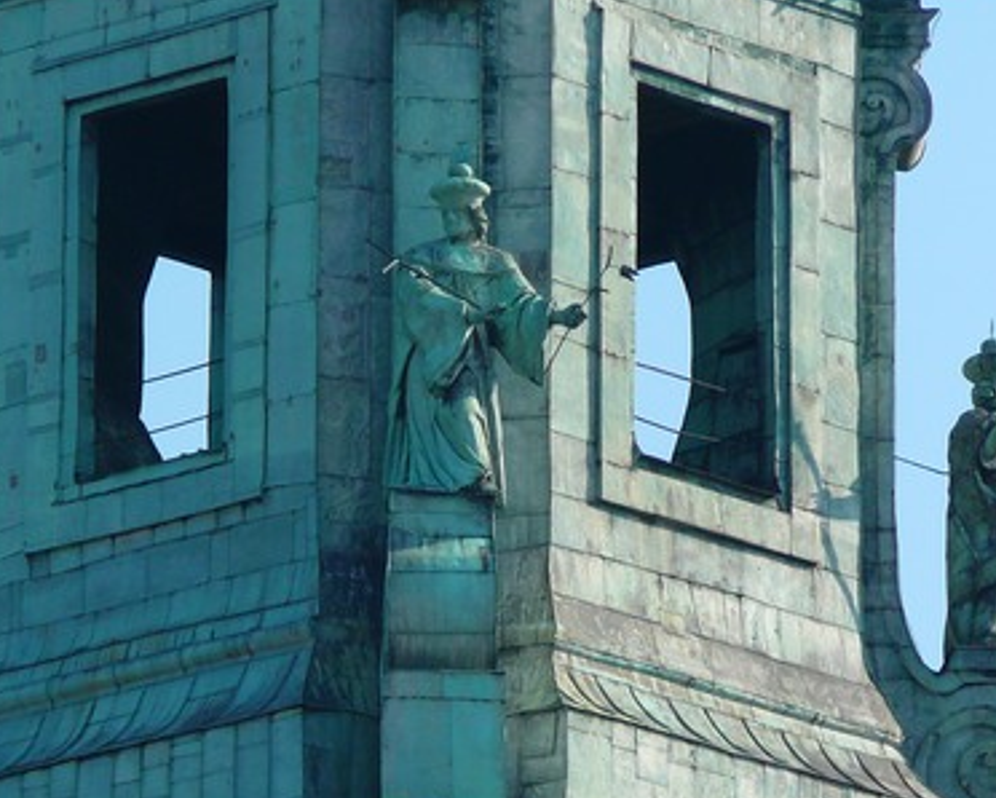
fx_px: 15425
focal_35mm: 523
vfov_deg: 3.0
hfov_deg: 3.7
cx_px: 471
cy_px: 680
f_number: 4
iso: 100
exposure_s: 1/250
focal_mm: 56.3
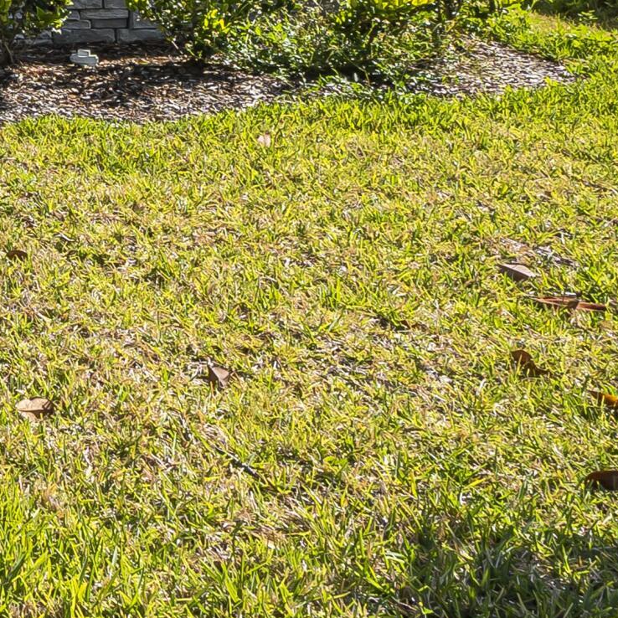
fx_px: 1535
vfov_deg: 21.1
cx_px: -539
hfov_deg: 17.7
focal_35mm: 76
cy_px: -142
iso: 100
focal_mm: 15
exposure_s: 1/200
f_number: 10
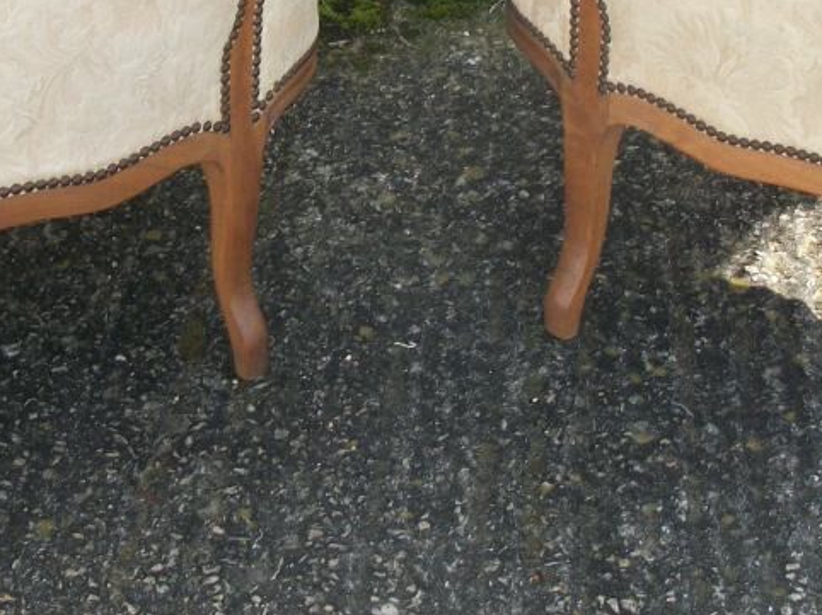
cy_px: 104
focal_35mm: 85
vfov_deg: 17.2
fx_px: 2017
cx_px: 394
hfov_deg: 23.0
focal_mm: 5.7
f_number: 8.8
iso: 80
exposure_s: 1/50
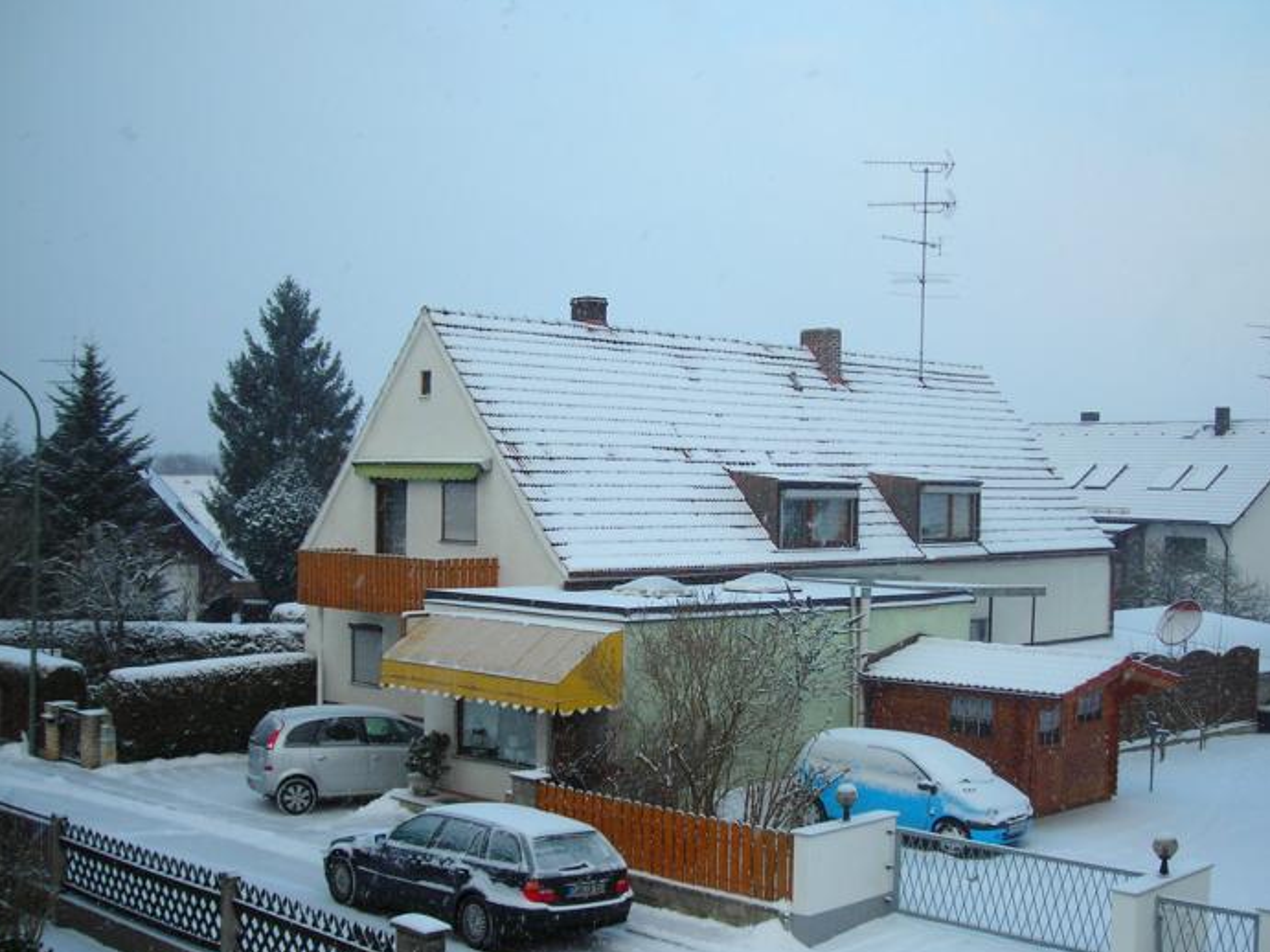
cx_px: 691
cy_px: 516
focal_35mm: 44
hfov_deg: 42.9
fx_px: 1614
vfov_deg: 32.8
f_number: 3.2
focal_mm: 6.3
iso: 50
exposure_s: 1/180
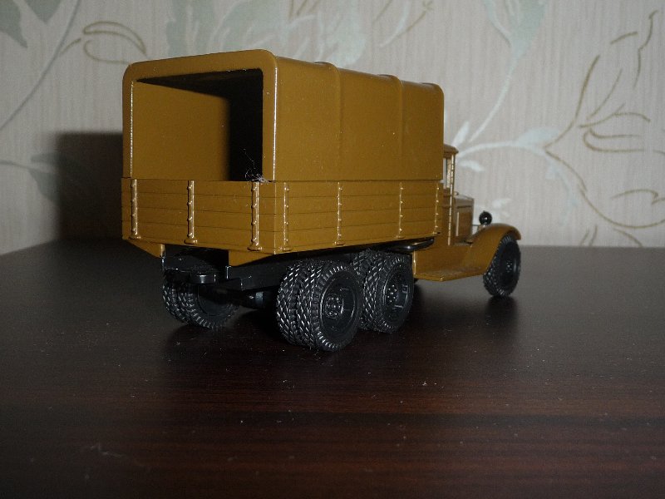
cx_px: 332
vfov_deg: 35.1
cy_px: 250
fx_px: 788
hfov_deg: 45.8
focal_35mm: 41
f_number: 3.4
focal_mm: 5
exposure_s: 1/30
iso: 100
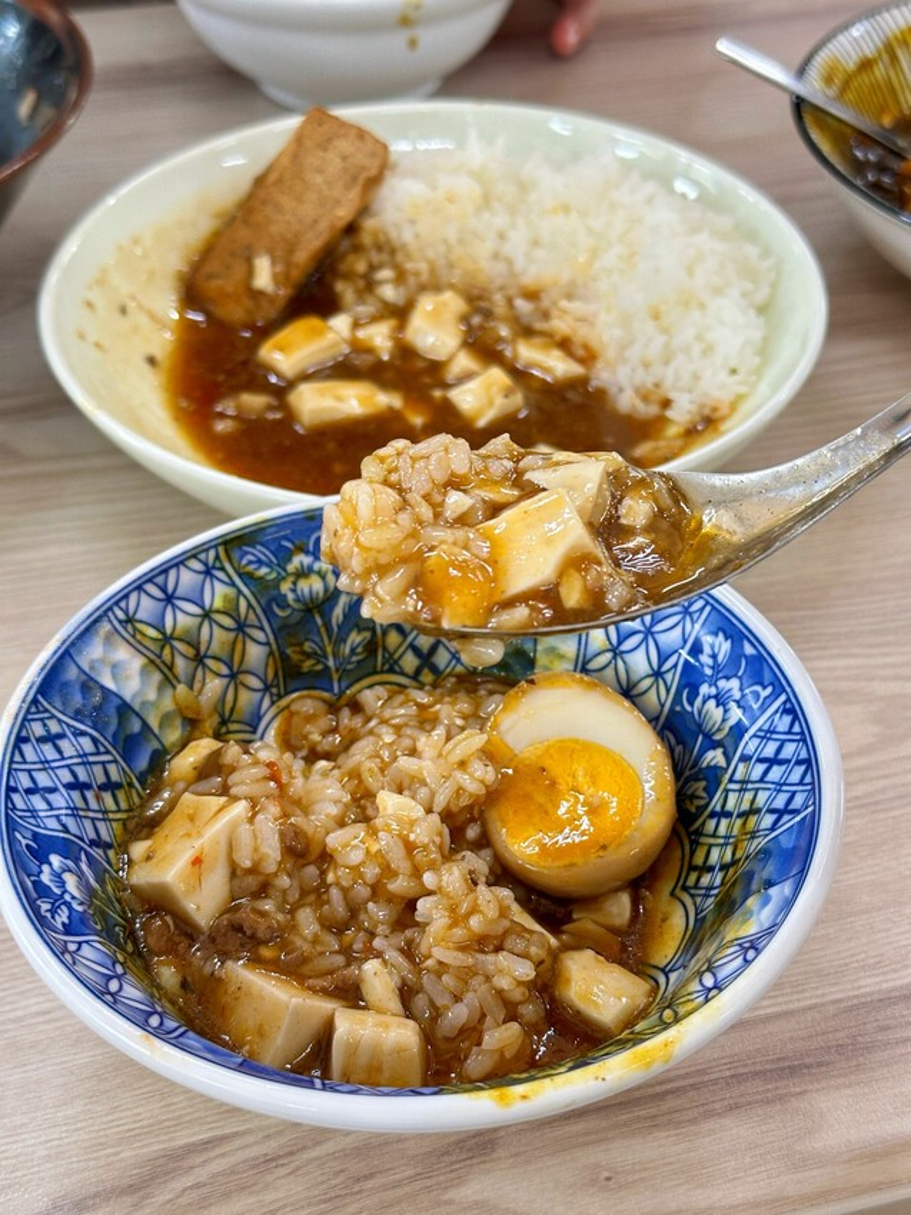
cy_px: 608
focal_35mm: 48
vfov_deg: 39.7
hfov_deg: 30.3
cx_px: 456
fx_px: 1685
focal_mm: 6.86
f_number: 1.78
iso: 160
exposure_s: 1/60
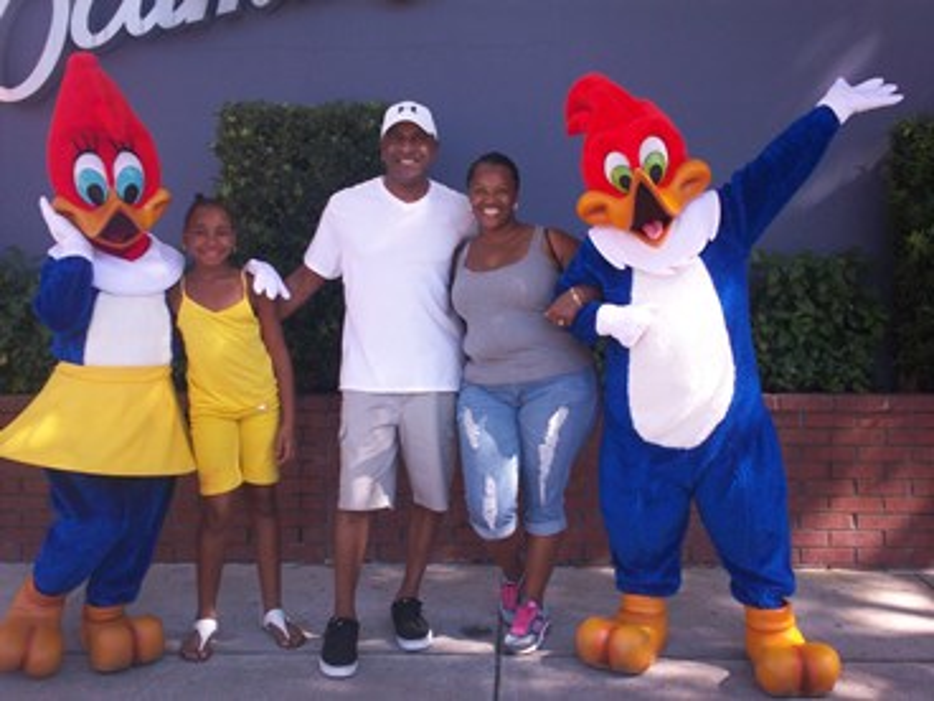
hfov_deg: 49.0
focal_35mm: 38
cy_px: 350
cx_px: 467
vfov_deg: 37.7
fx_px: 1025
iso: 80
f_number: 4.5
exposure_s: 1/100
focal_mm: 6.3
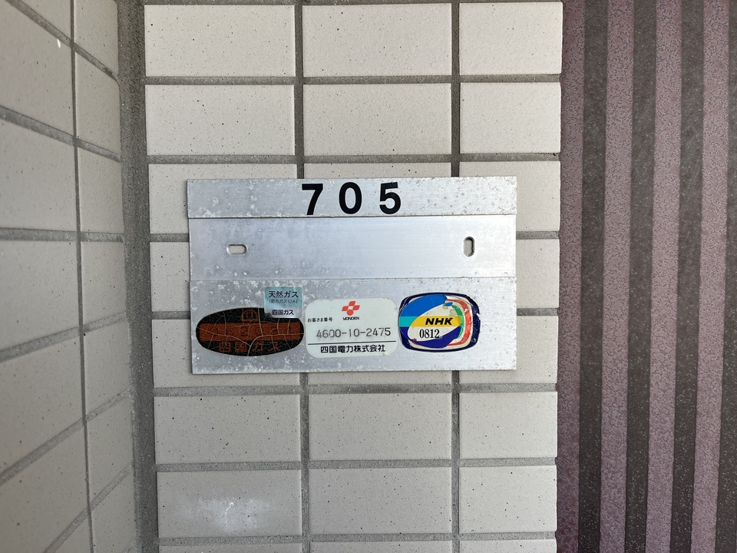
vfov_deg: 53.1
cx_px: 368
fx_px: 554
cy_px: 276
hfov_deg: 67.3
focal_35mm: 26
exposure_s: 1/331
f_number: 1.6
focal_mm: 5.1
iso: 50
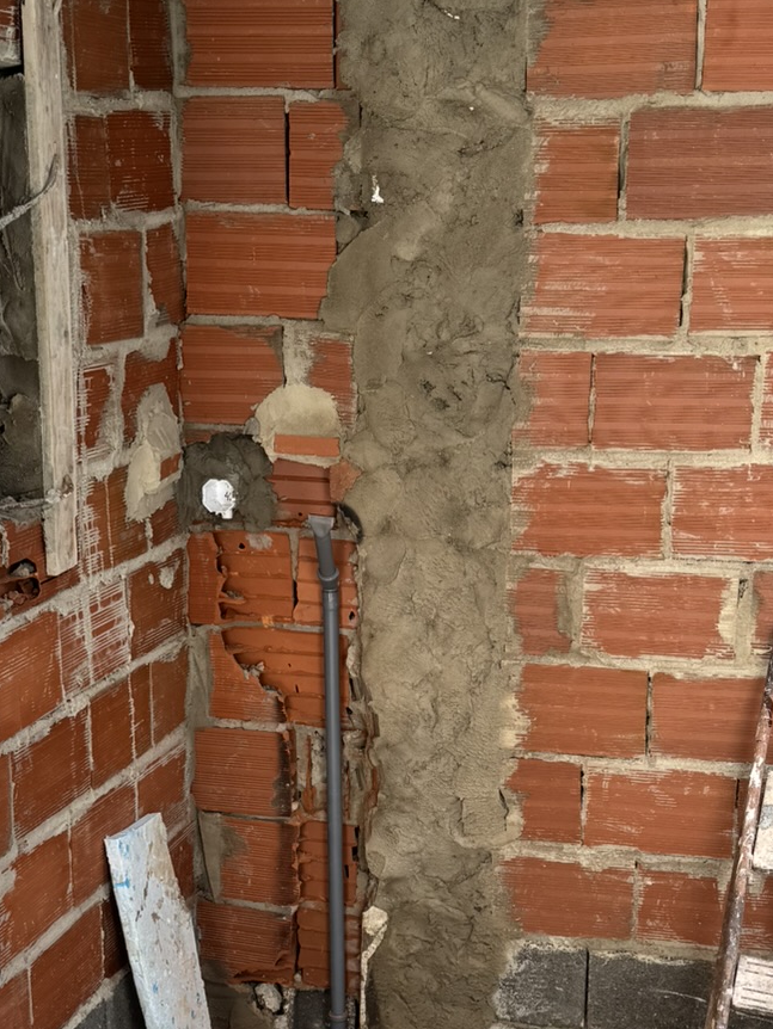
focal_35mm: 57
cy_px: 750
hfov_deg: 25.7
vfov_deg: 33.2
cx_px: 378
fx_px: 1696
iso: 80
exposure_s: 1/333
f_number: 1.78
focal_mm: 6.76
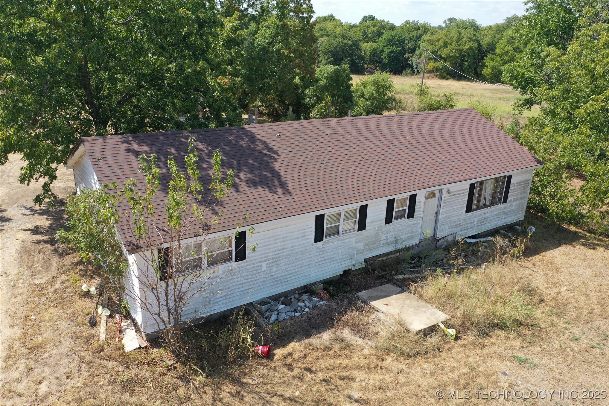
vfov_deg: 46.4
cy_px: 203
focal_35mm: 28
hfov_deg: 65.5
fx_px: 474
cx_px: 304
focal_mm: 10.26
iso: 100
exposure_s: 1/400
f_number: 4.5
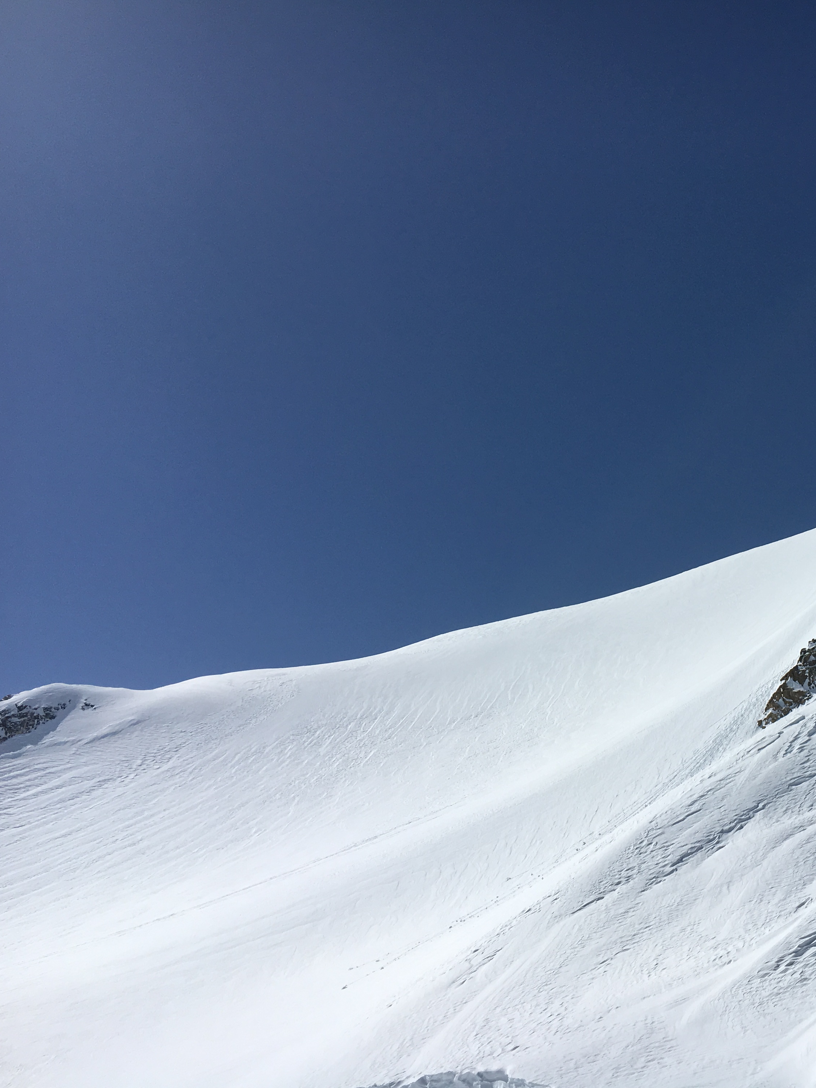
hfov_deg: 35.3
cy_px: 545
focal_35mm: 39
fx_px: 1226
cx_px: 683
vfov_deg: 47.9
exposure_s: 1/8547
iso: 25
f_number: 2.2
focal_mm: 4.15
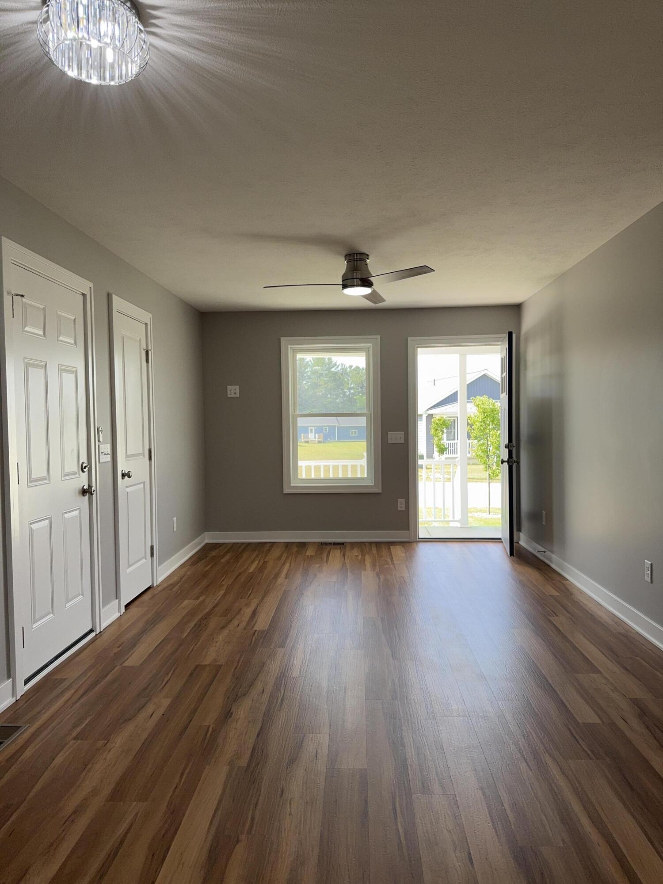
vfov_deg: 71.6
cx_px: 332
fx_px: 613
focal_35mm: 24
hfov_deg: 56.8
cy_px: 442
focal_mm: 6.76
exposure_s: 1/279
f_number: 1.78
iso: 80
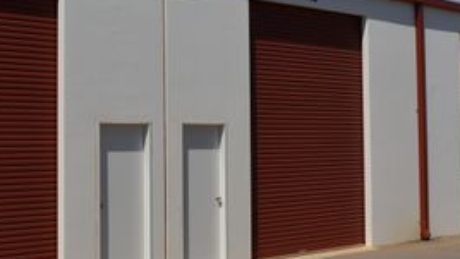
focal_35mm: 69
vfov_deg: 17.5
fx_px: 841
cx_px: 185
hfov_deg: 30.5
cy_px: 93
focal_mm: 25
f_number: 13
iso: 100
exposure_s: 1/200
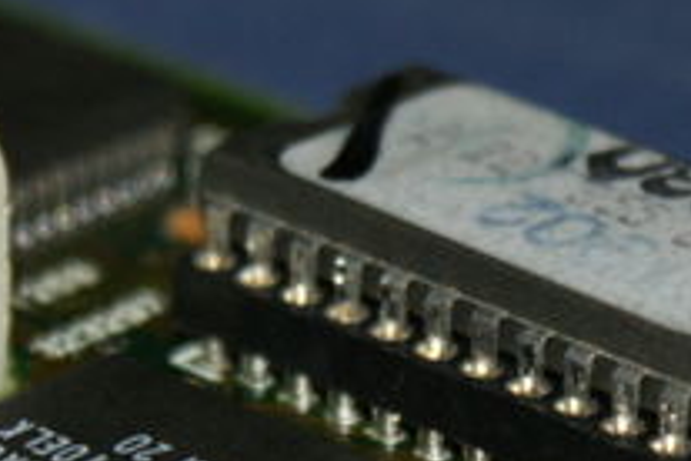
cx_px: 564
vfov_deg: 4.2
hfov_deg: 6.3
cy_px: 354
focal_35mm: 325
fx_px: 6238
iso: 400
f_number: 6.3
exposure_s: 1/125
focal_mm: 70
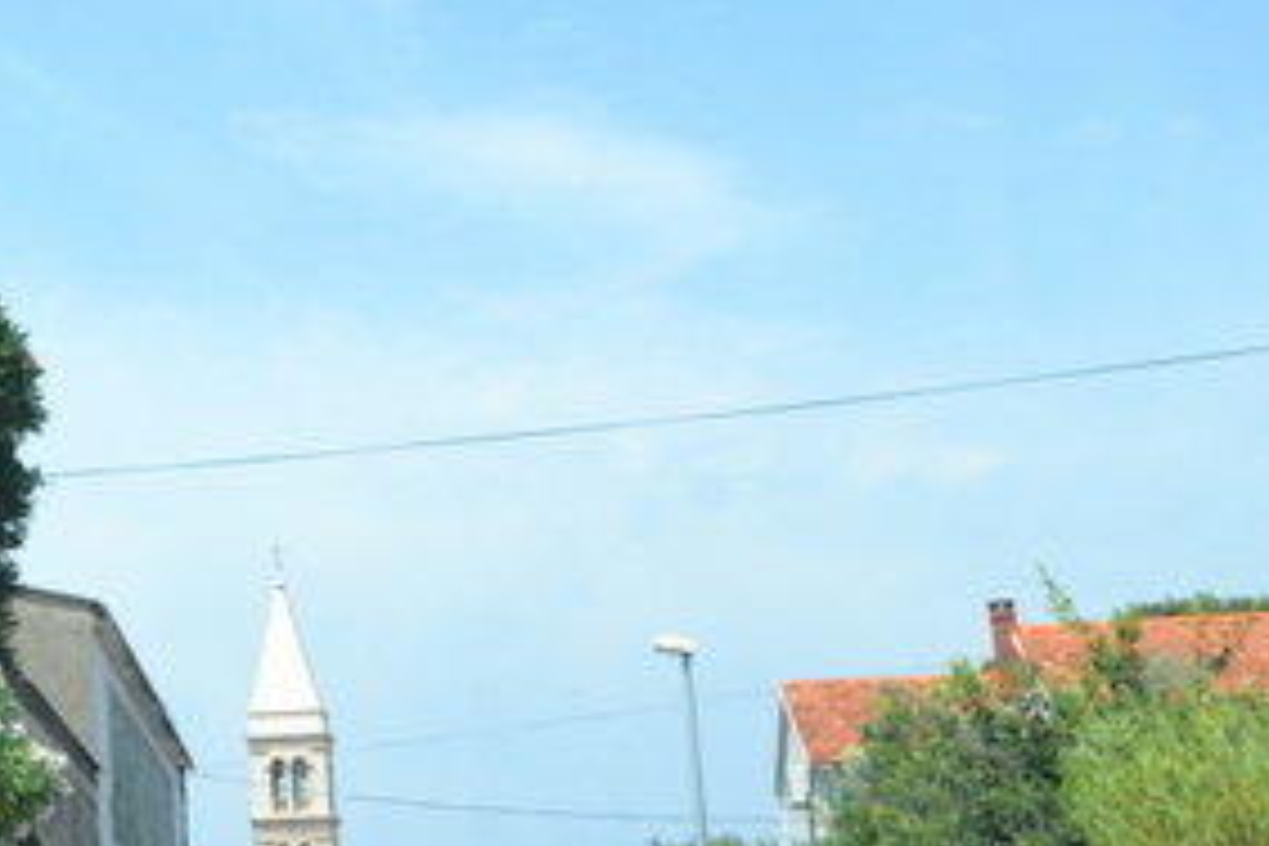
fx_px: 2996
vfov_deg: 15.9
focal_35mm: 85
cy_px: 117
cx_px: -328
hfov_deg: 21.8
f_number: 5.6
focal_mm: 20
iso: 100
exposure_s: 1/250
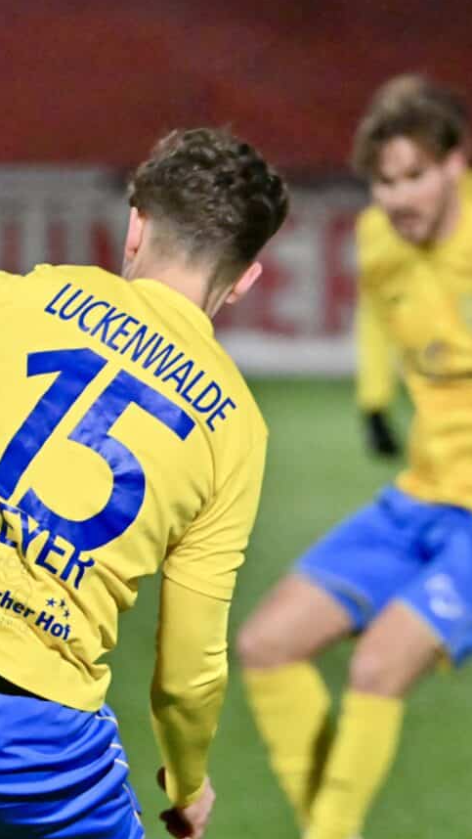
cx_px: -19
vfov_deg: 4.8
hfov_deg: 2.7
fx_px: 10007
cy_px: 662
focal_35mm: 450
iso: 10000
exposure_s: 1/1250
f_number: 3.2
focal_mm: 180
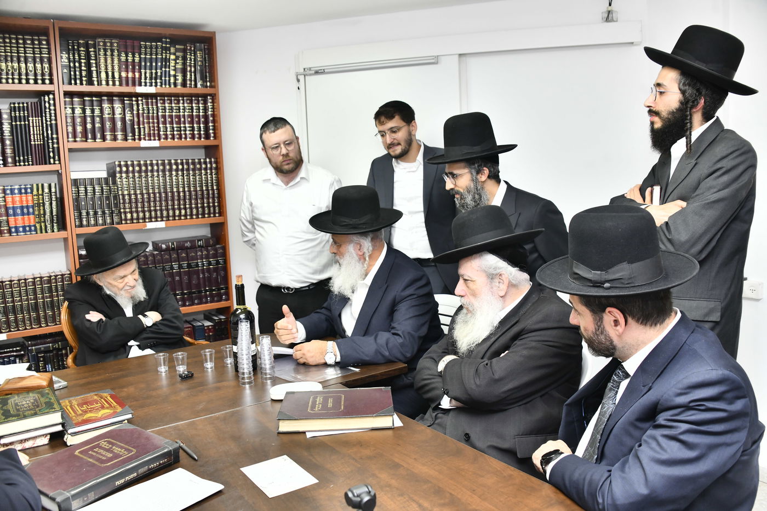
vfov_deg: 46.4
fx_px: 596
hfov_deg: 65.5
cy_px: 256
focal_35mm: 28
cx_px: 384
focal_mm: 28
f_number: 5.6
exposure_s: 1/125
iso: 1000
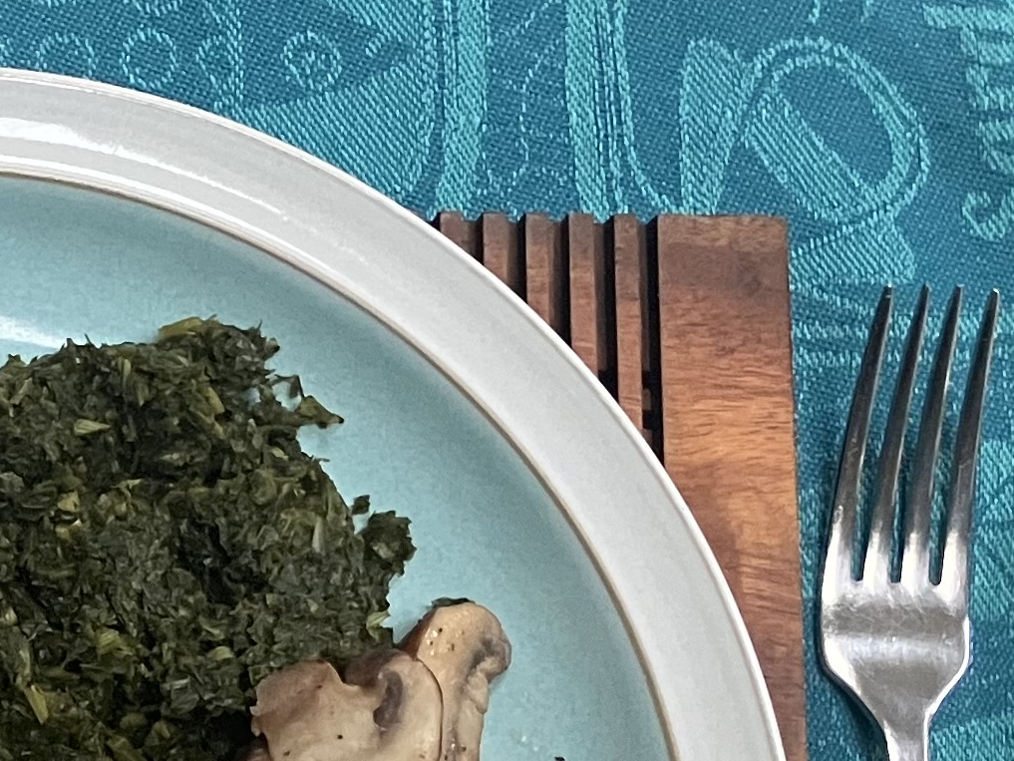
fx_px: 3252
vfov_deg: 13.0
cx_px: -241
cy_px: 913
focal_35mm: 111
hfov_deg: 16.9
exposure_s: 1/60
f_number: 1.8
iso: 320
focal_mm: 3.99
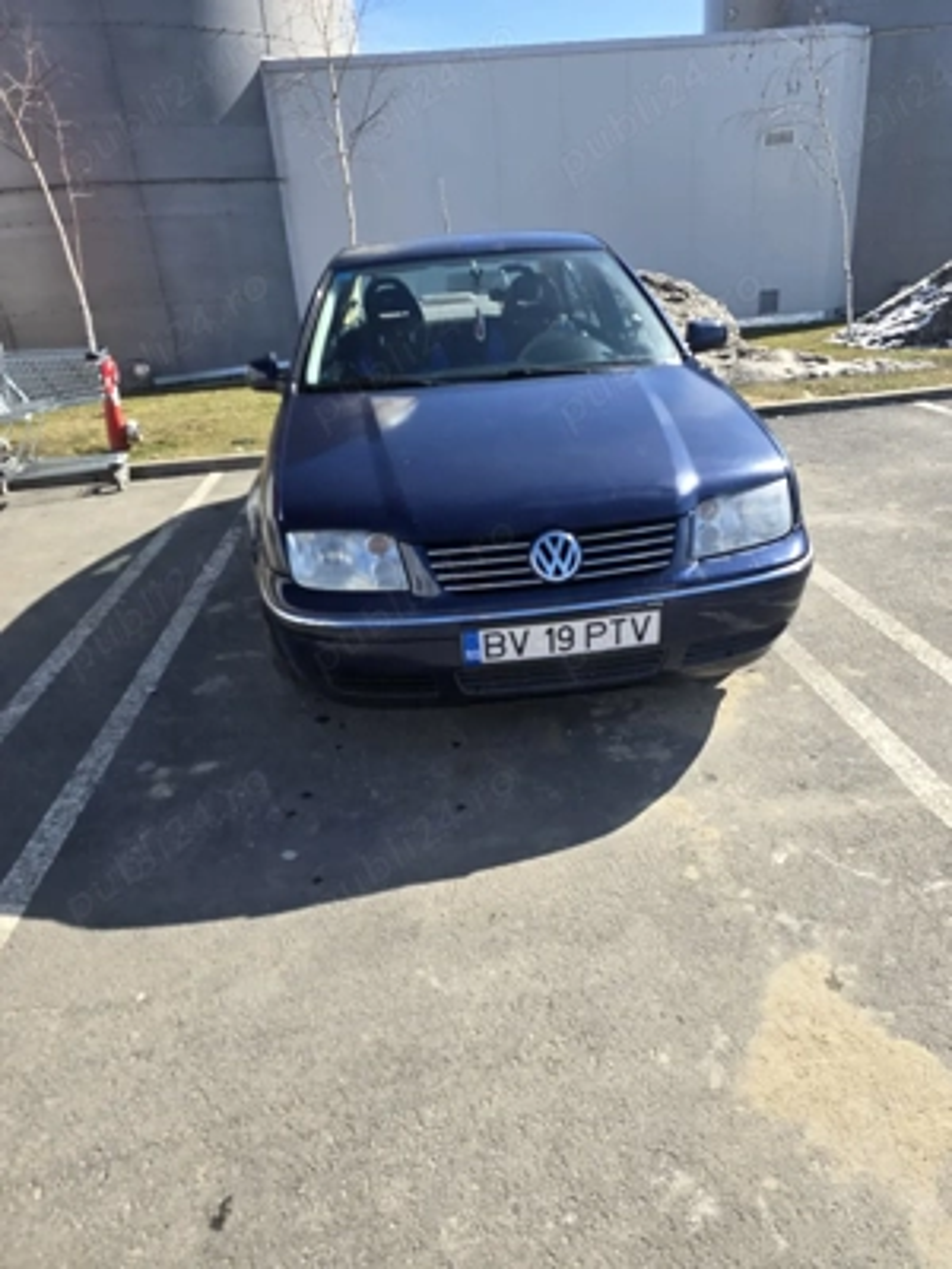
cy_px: 634
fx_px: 843
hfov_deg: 58.9
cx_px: 476
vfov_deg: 73.9
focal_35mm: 23
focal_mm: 6.3
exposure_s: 1/435
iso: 12
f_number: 1.7
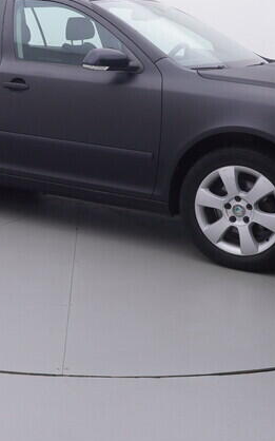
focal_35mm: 56
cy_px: 106
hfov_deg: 22.5
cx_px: 34
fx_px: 675
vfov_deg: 35.3
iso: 200
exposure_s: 1/80
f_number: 5
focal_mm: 15
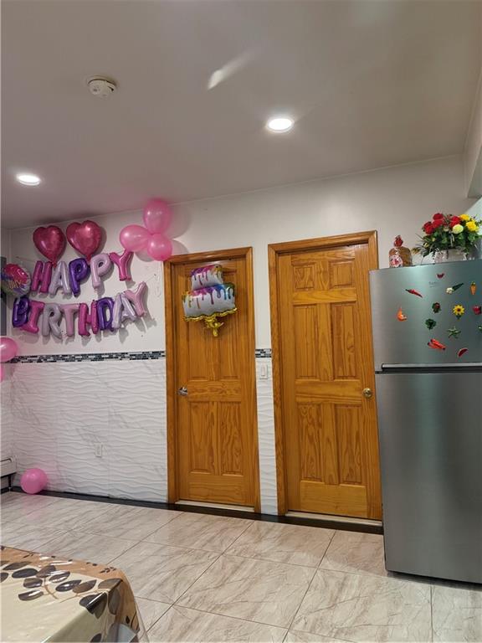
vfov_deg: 71.6
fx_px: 446
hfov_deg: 56.8
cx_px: 241
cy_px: 322
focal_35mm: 24
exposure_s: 1/120
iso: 400
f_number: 1.78
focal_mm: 6.76
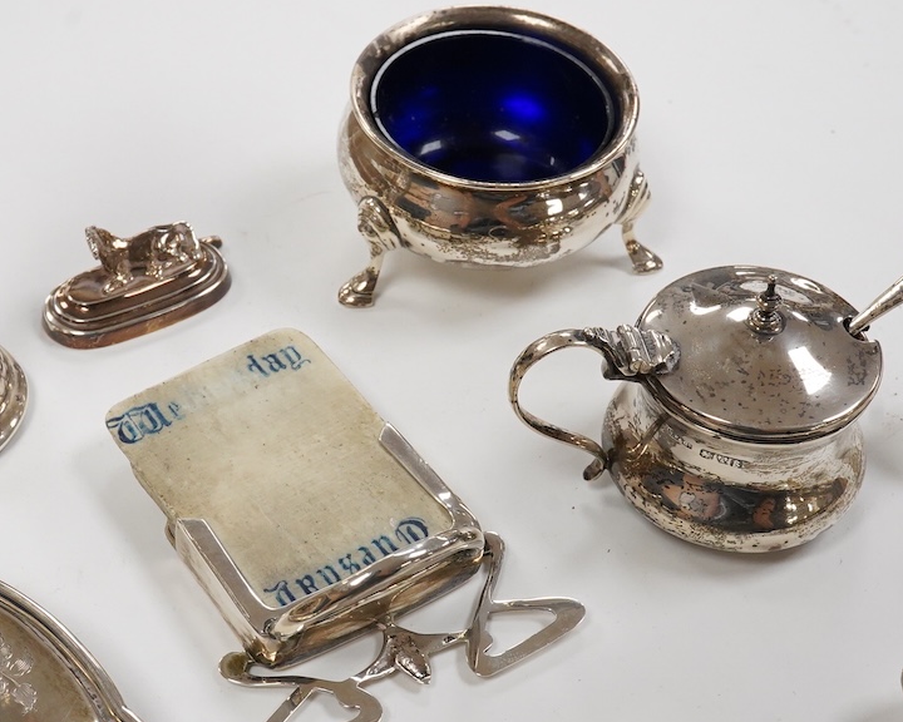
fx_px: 1764
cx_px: 374
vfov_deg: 23.1
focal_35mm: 66
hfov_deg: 28.7
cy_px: 401
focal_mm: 30
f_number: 18
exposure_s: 1/100
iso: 2500
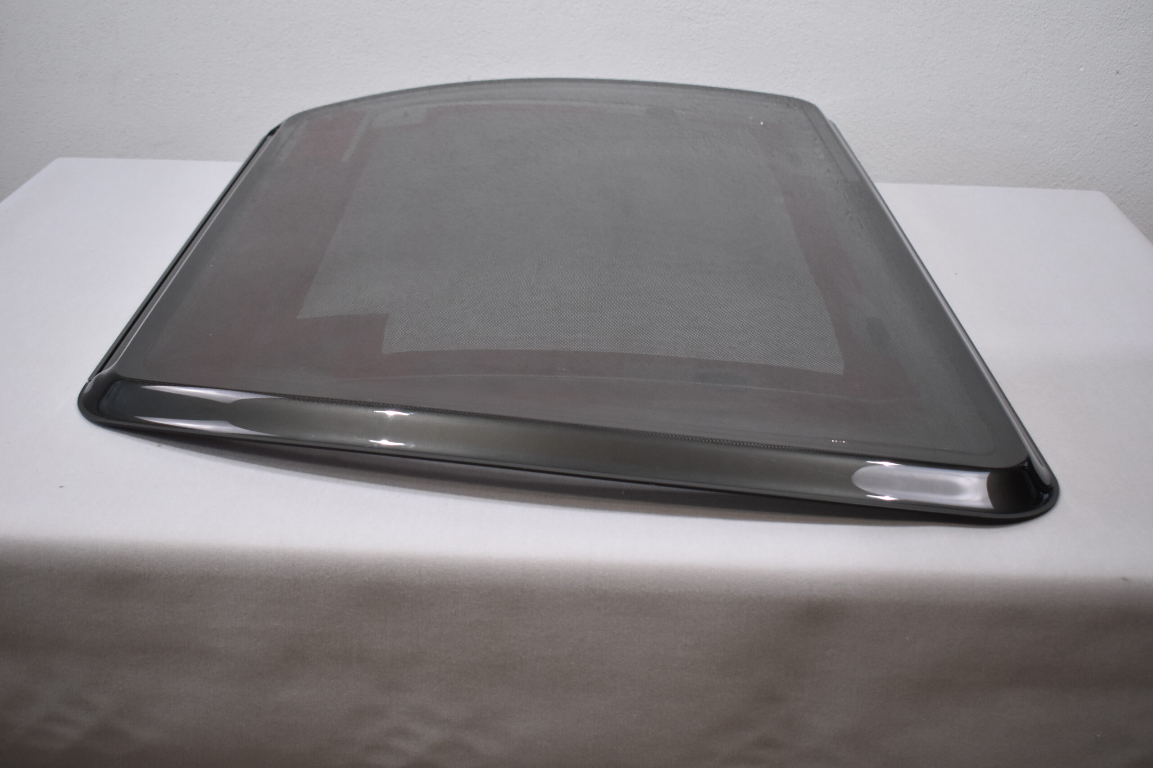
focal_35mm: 40
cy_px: 384
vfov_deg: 33.0
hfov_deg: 47.9
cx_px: 576
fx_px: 1297
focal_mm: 27
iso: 800
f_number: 4
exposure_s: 1/200
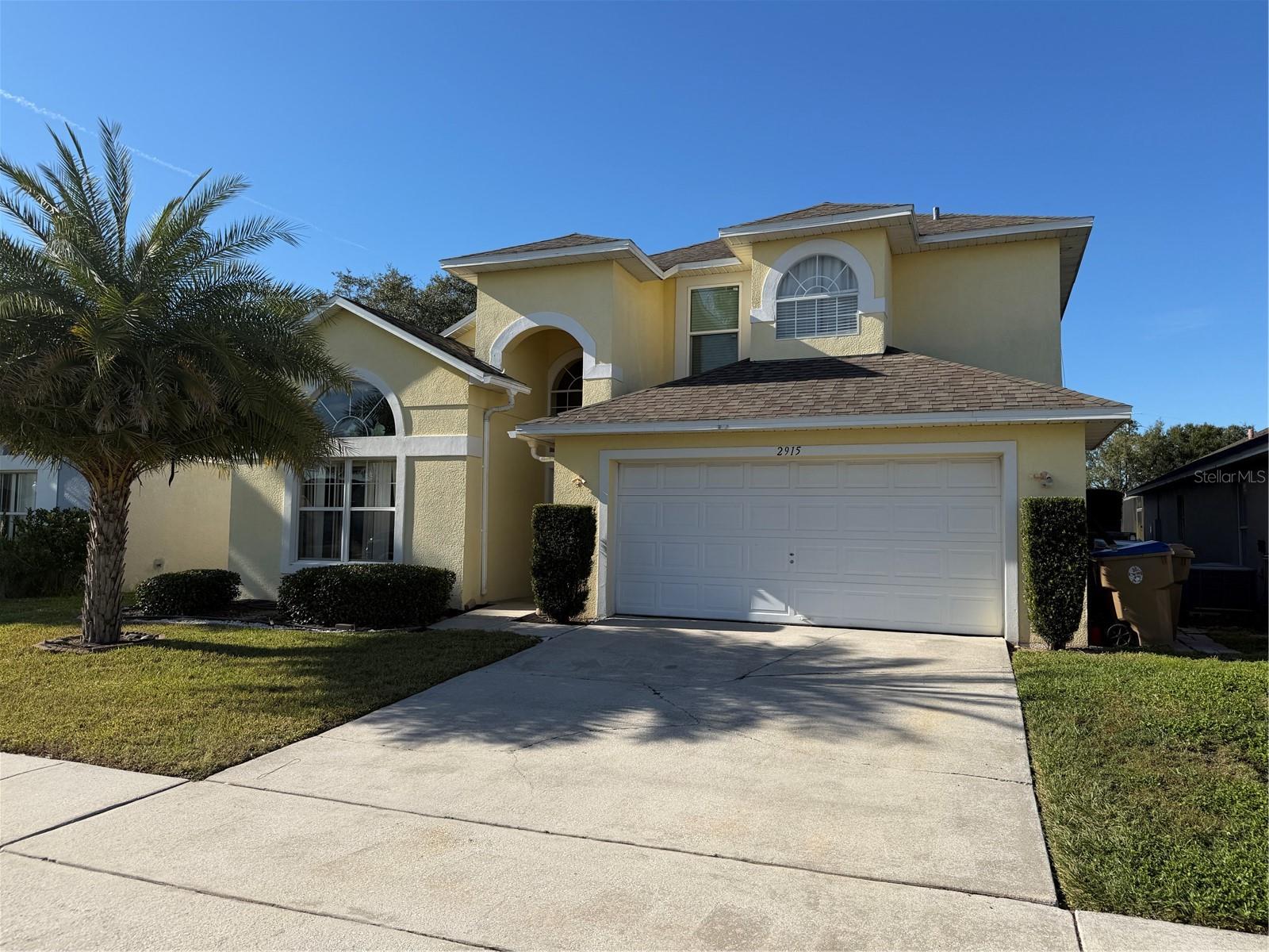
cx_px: 634
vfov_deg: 56.8
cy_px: 476
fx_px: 880
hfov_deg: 71.6
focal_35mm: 24
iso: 80
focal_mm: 6.76
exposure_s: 1/5714
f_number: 1.78
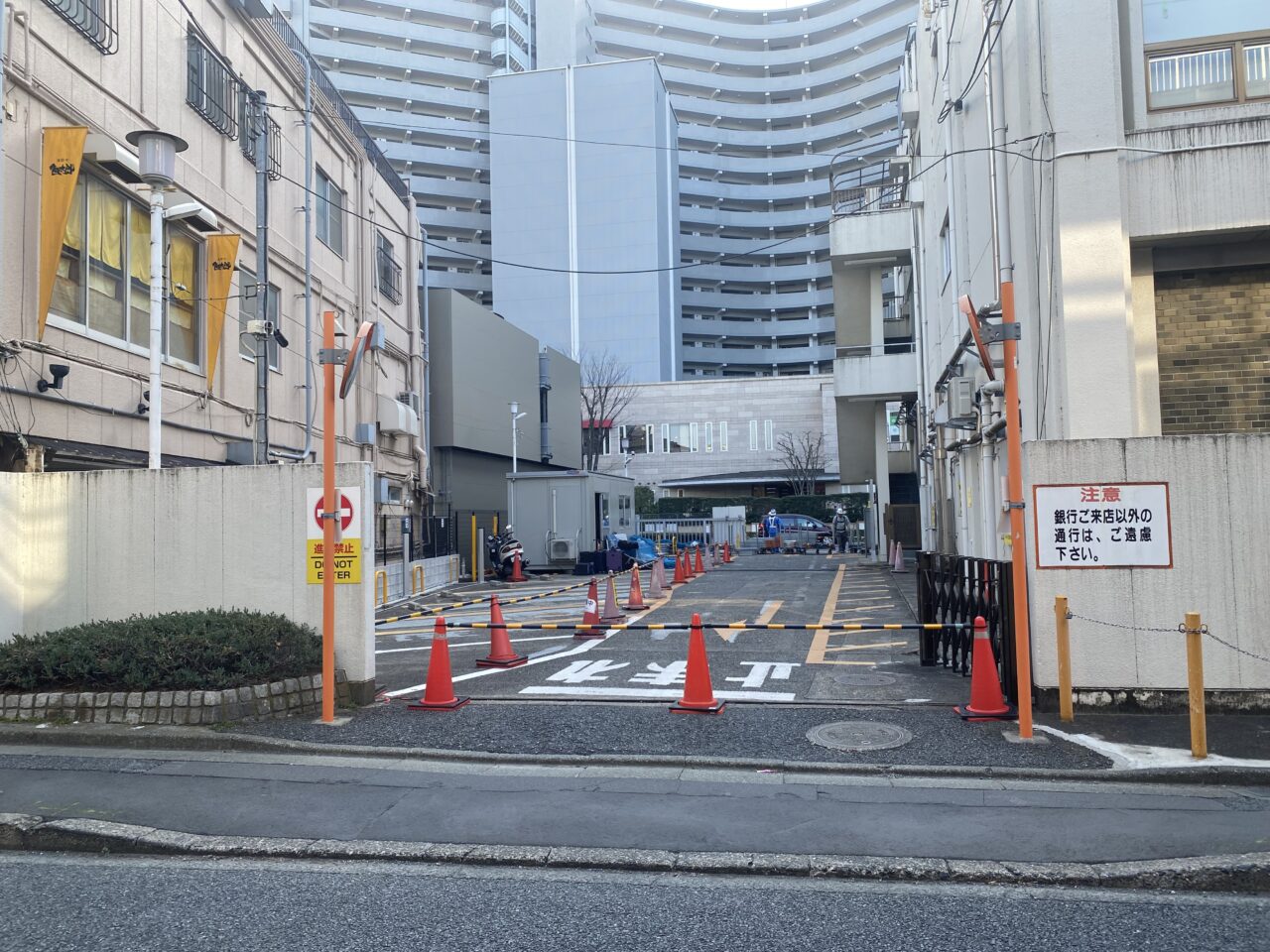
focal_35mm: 26
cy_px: 476
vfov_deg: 53.1
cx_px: 635
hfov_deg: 67.3
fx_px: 954
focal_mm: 4.25
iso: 32
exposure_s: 1/279
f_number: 1.8
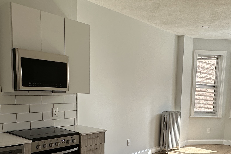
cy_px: 124
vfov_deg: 34.8
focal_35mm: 37
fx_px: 237
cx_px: 140
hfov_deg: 51.5
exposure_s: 1/217
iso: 40
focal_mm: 2.22
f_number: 2.2
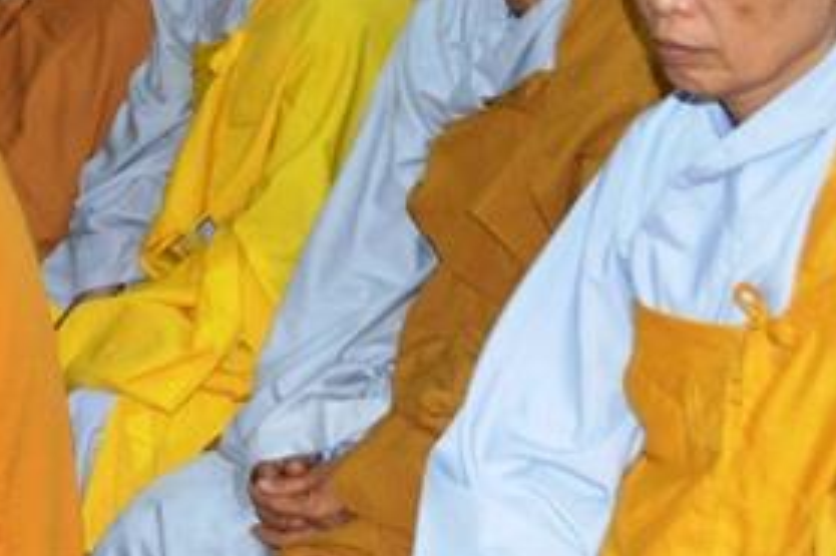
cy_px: 57
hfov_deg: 24.1
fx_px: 1926
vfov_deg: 16.2
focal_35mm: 83
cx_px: 165
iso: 1250
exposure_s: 1/60
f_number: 4
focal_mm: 24
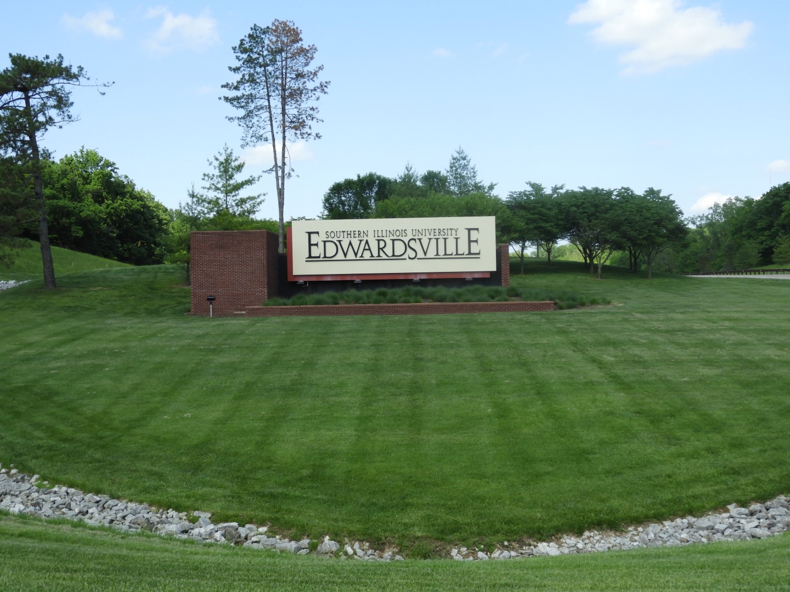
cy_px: 296
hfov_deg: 42.1
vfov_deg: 32.2
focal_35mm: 45
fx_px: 1027
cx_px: 395
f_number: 4
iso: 100
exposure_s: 1/500
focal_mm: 8.1
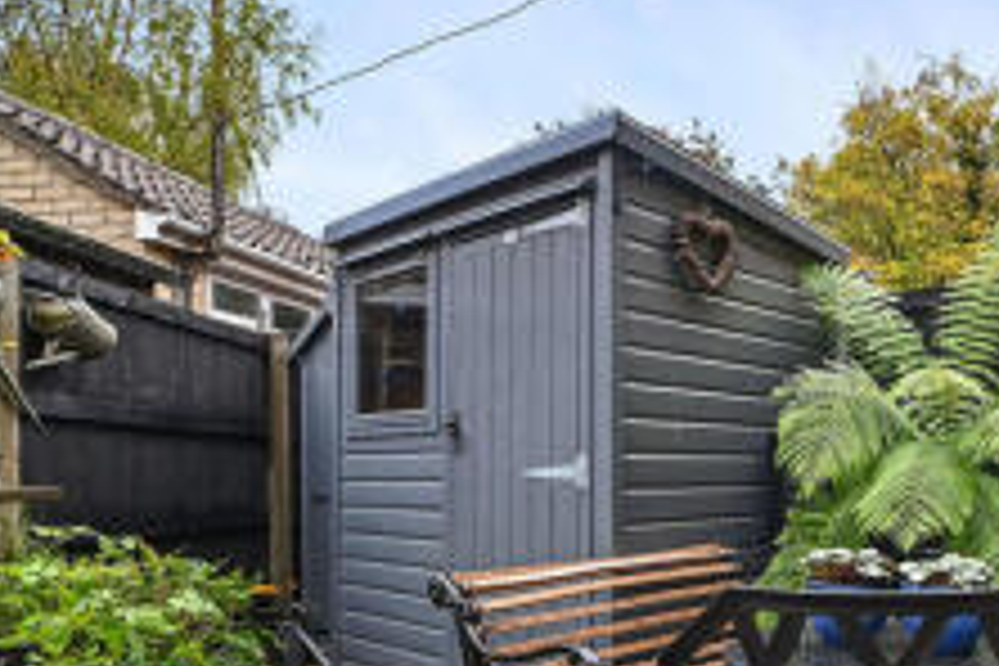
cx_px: 770
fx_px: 832
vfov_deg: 42.7
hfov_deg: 58.2
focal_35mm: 30
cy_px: 470
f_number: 8
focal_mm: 14
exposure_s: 1/40
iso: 500
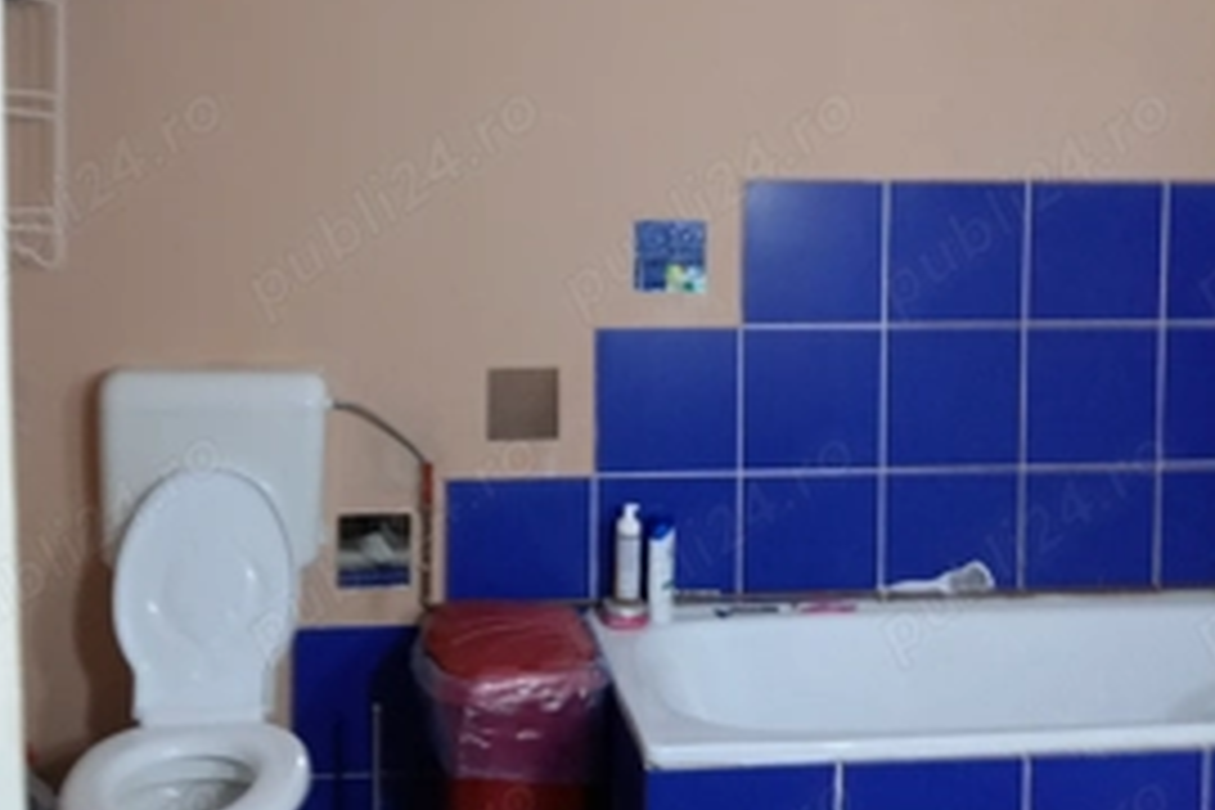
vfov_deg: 33.1
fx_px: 1350
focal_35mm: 40
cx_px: 549
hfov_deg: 48.4
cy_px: 274
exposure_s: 1/24
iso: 334
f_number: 1.8
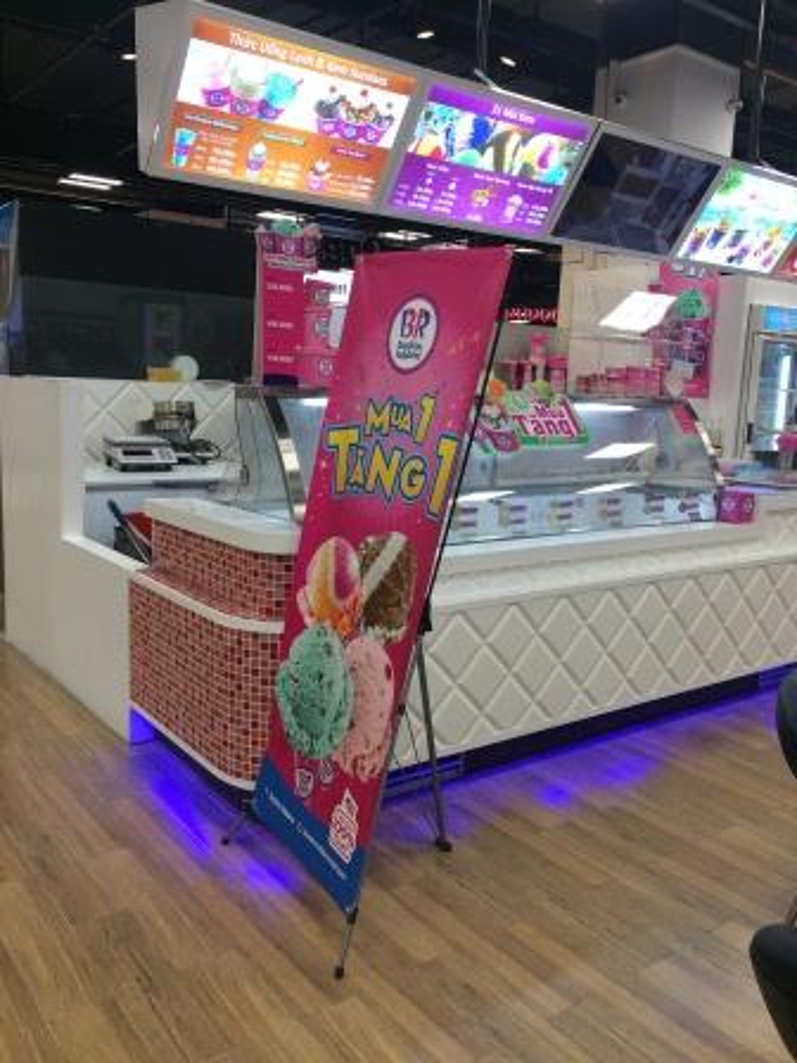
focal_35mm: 29
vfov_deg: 61.7
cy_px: 532
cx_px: 398
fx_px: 890
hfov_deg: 48.2
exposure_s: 1/50
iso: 40
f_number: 2.2
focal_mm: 4.15
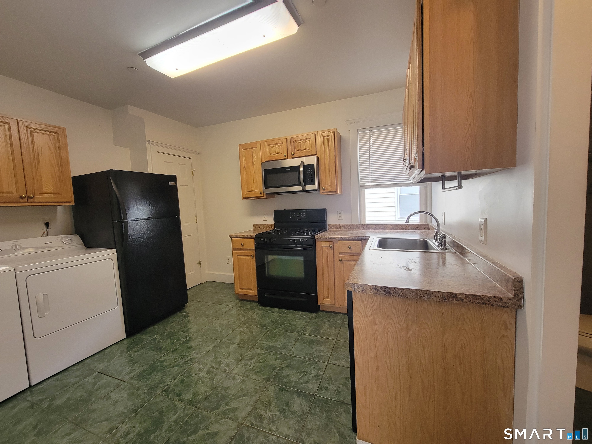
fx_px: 222
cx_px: 296
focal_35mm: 13
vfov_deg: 89.9
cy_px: 222
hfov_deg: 106.2
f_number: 2.2
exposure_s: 1/60
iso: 200
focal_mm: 2.2
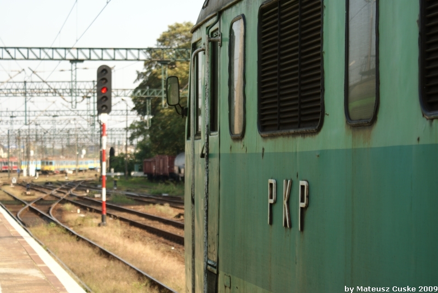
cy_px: 146
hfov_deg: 19.4
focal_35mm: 105
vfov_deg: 13.1
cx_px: 219
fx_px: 1279
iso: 100
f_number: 5.6
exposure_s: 1/125
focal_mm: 70
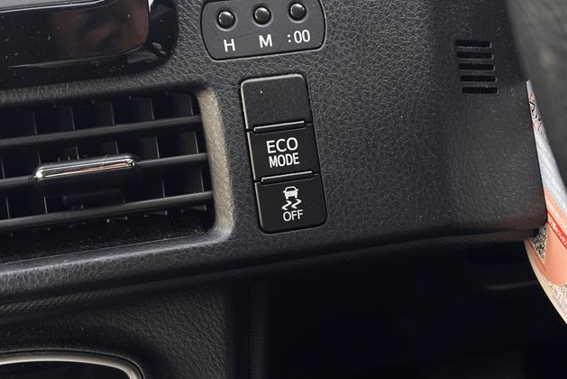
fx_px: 867
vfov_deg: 24.6
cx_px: 284
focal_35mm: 55
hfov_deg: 36.2
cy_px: 166
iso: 160
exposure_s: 1/45
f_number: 1.6
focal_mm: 5.96
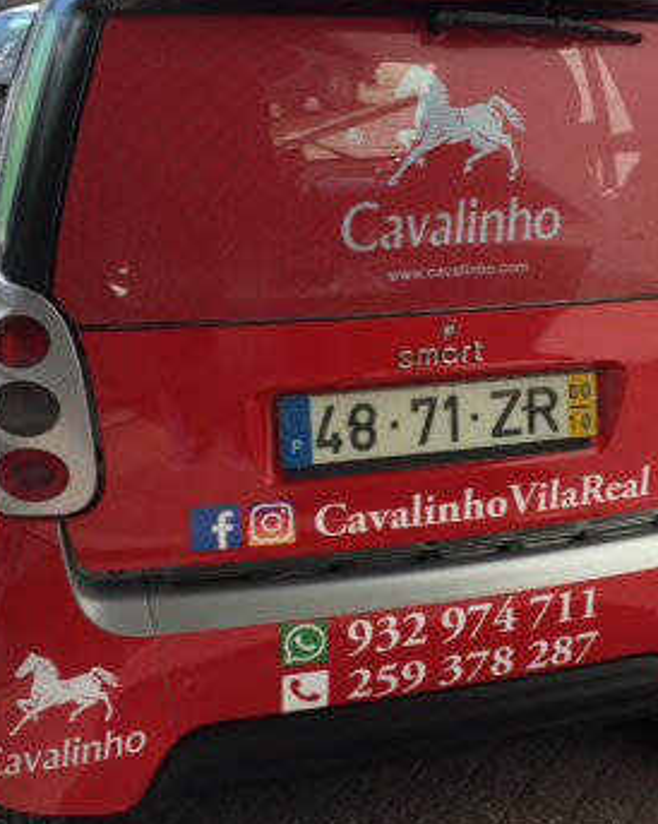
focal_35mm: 44
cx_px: 397
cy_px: 432
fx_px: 1072
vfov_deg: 42.0
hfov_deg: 34.0
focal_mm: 4.15
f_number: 2.2
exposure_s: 1/1522
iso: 32
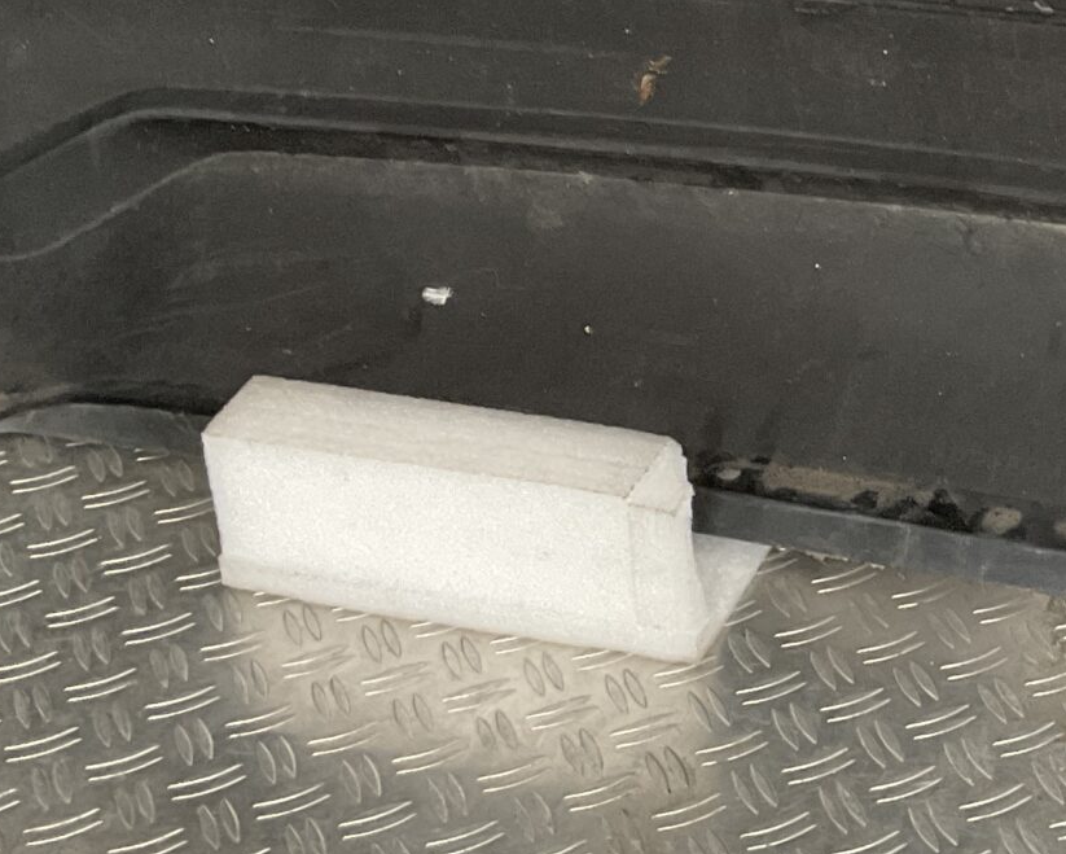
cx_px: 1184
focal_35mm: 88
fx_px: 2777
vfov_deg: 17.3
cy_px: 175
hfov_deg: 20.7
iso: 125
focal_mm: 3
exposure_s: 1/60
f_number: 1.8
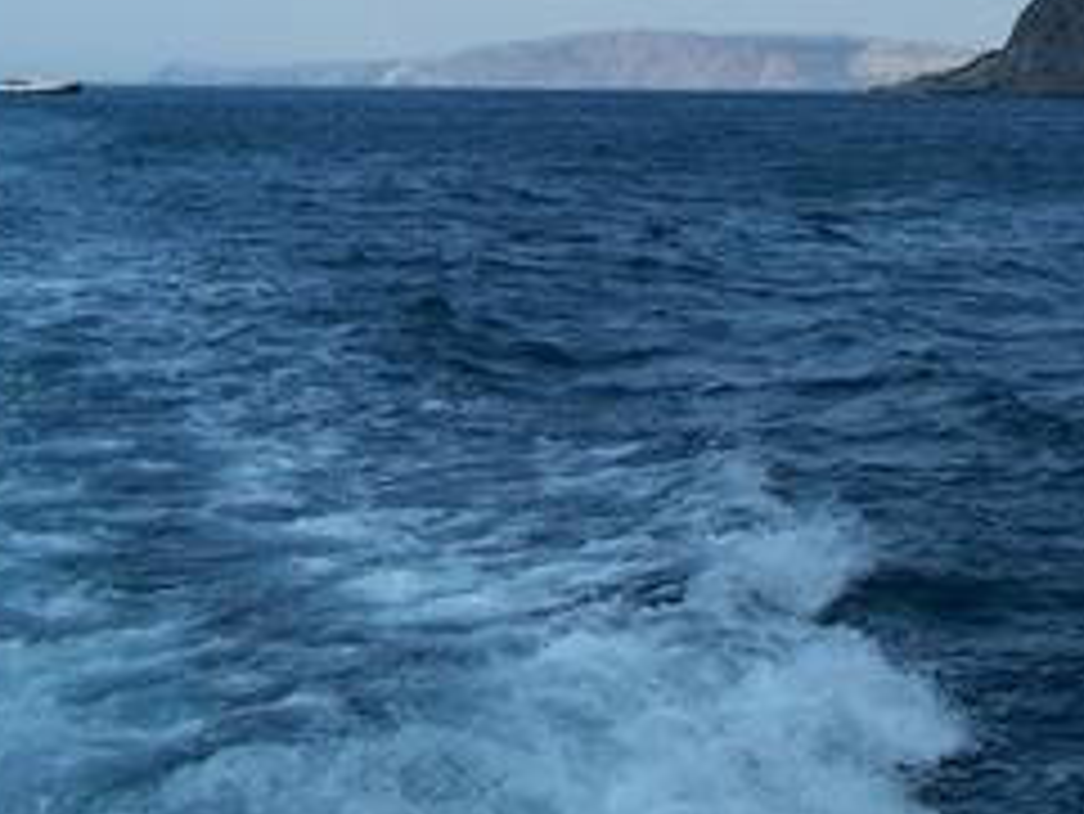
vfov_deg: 20.5
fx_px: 2224
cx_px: 873
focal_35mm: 71
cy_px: 148
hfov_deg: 26.8
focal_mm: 6.3
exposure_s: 1/1000
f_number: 4
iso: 80
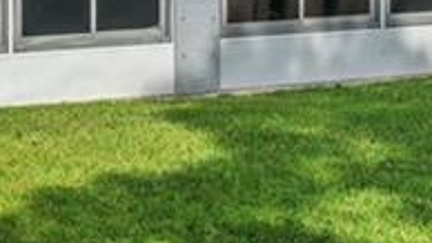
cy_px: -145
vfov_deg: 7.7
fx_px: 1775
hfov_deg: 13.8
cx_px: 62
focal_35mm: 155
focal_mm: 10.26
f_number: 5.6
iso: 100
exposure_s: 1/500
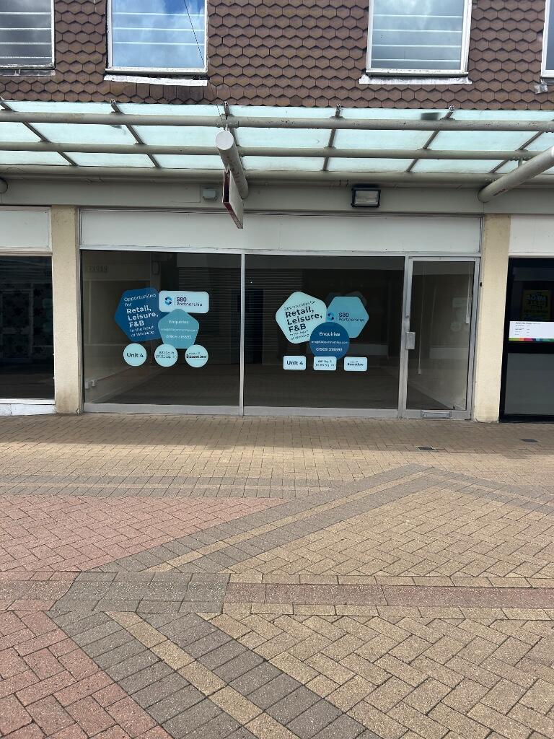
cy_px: 370
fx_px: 555
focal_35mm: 26
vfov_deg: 67.3
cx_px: 277
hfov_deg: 53.1
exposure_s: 1/1295
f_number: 1.5
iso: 50
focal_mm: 5.7
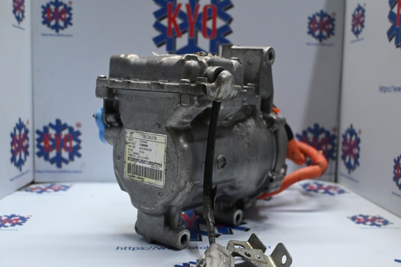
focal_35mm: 37
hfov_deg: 52.2
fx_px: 409
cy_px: 134
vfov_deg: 36.2
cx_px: 200
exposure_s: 1/125
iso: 1250
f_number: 4.2
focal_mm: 24.5
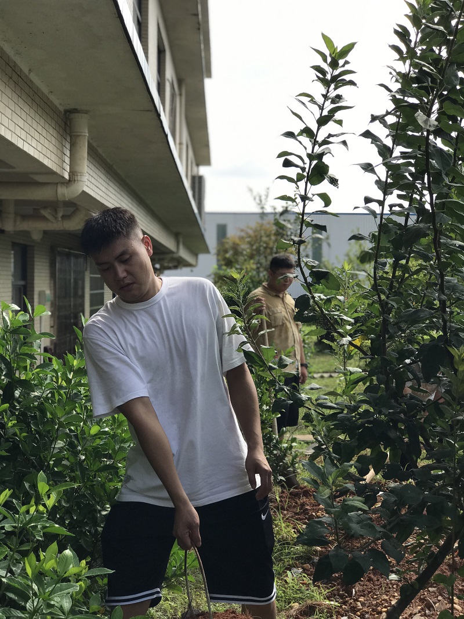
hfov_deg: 25.7
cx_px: 232
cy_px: 310
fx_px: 1018
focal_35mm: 57
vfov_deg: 33.8
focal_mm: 6.6
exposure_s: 1/772
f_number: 2.8
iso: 20
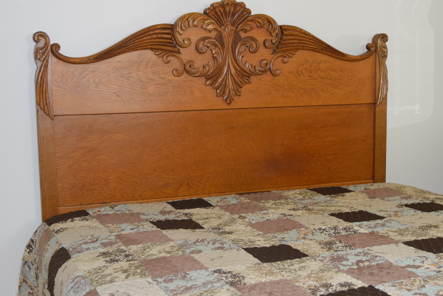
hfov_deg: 36.4
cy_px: 159
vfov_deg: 24.8
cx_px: 244
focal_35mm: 55
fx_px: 673
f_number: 5
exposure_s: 1/100
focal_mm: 27
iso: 800
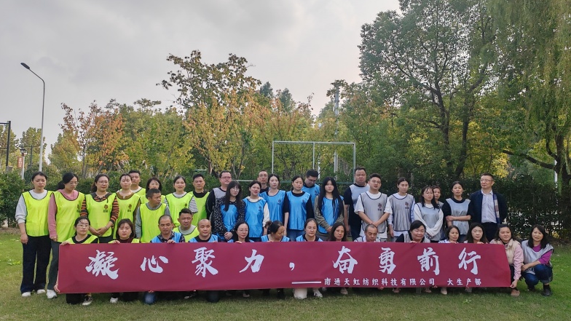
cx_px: 288
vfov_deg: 38.9
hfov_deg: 64.3
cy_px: 156
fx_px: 454
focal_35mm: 30
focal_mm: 6.14
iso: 50
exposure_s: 1/787
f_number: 1.8
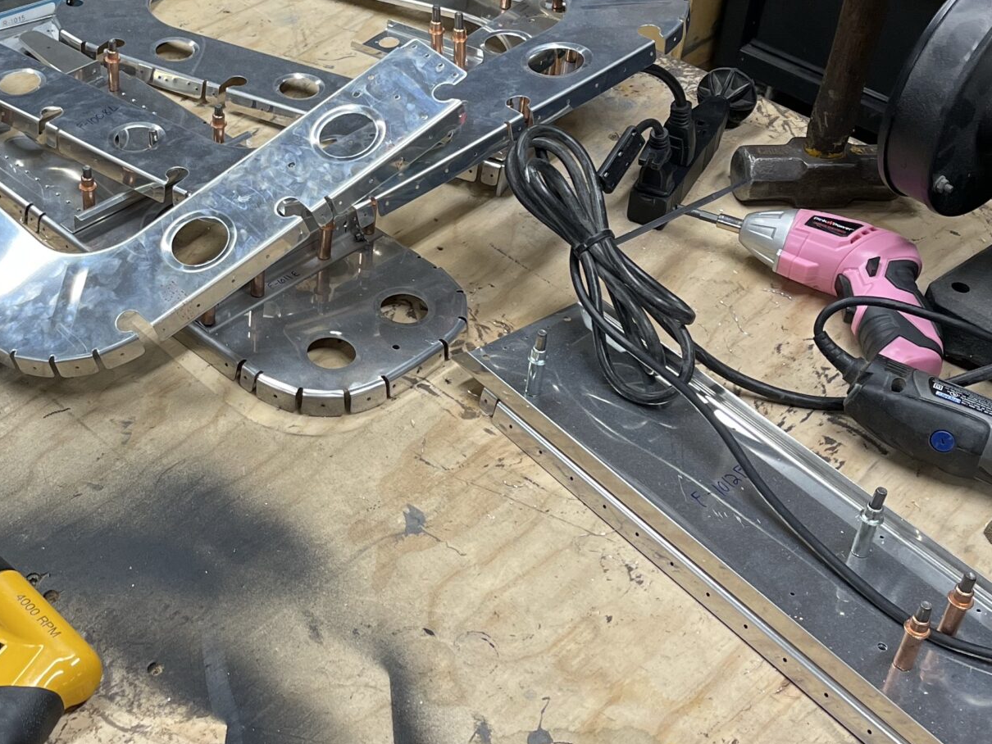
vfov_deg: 26.4
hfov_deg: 34.0
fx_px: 1576
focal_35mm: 55
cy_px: 223
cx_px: 218
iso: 125
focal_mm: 5.1
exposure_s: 1/120
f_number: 1.6
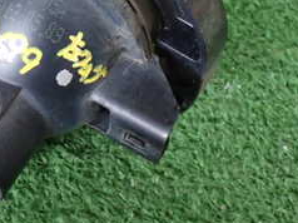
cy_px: 40
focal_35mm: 111
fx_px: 955
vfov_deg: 13.2
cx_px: -33
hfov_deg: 17.1
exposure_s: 1/25
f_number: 2.9
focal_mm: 7.84
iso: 800
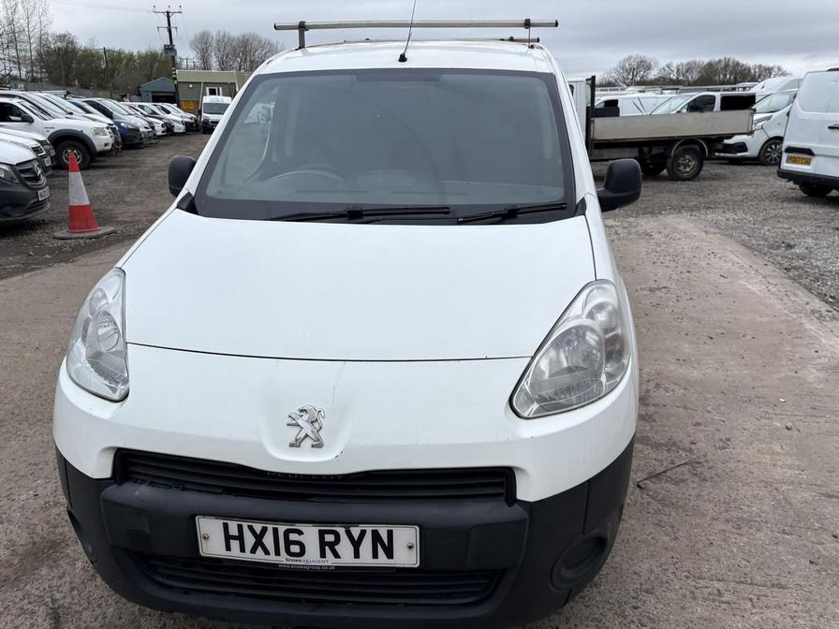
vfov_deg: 53.1
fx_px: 630
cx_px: 420
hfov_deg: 67.3
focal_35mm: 26
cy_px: 314
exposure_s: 1/2364
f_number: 1.6
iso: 50
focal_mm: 5.96
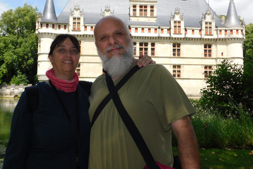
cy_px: 68
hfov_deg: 54.4
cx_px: 129
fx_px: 246
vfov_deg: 37.7
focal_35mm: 35
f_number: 3.2
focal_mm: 5.3
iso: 125
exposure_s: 1/1250
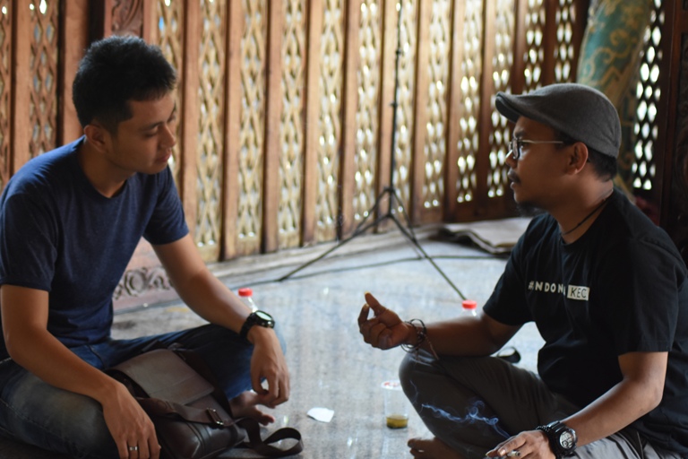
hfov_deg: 19.5
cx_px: 344
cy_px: 230
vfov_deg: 13.0
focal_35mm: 105
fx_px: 2007
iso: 1000
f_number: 4
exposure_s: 1/60
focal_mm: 70
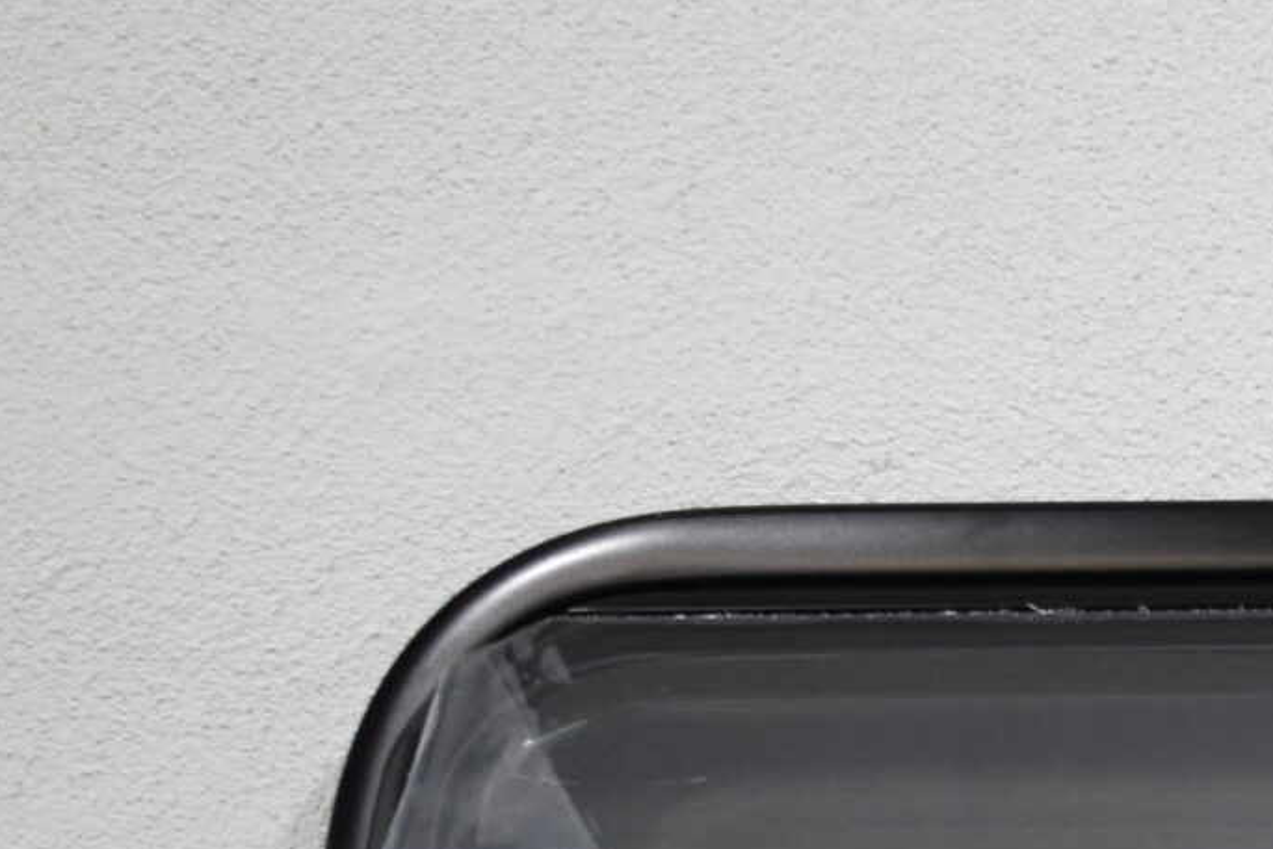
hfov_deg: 11.3
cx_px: 1925
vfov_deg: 7.7
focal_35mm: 174
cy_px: 1467
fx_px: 6149
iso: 800
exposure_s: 1/200
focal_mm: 31
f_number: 4.2
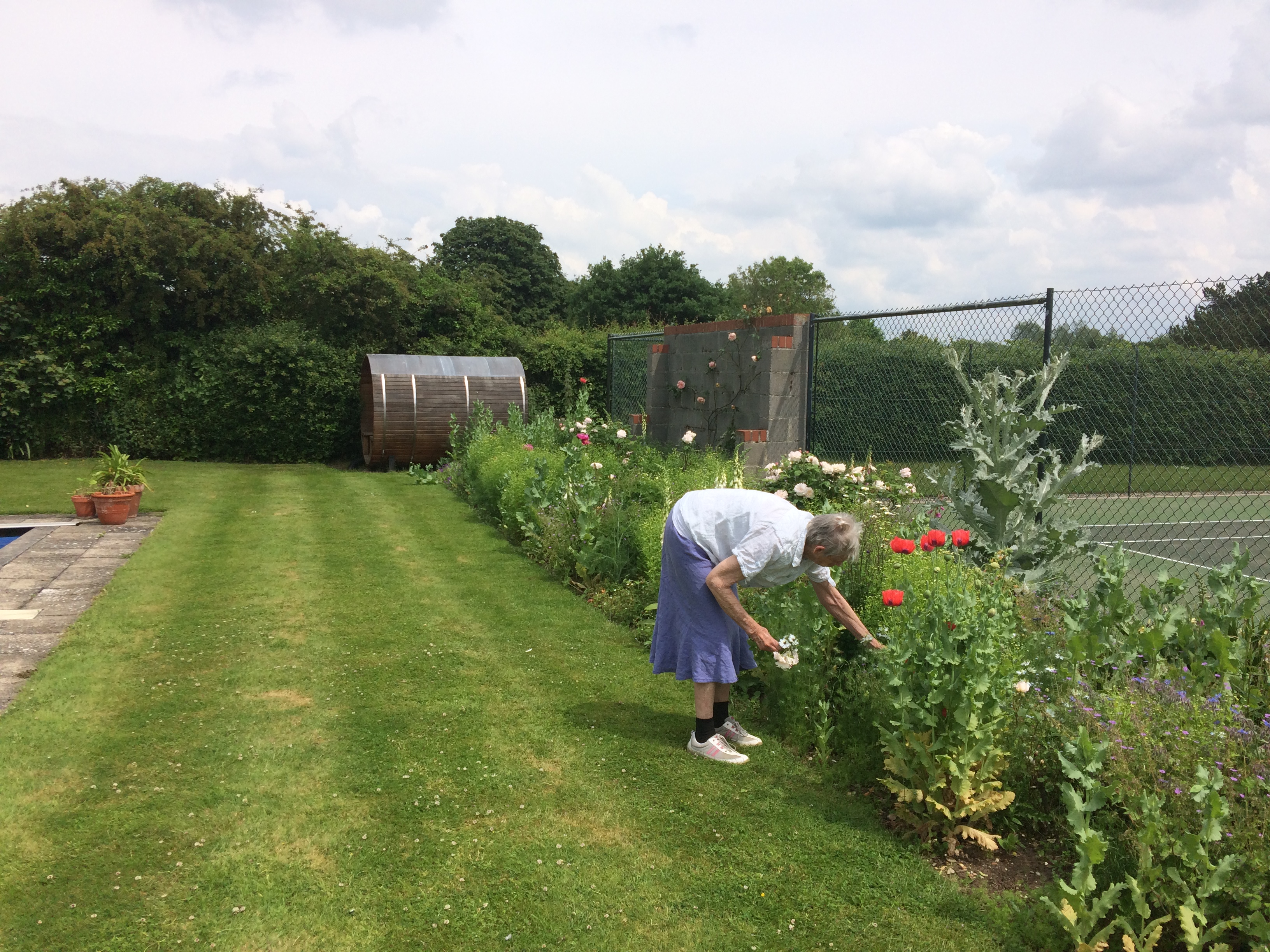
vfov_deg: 48.2
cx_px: 635
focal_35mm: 29
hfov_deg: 61.7
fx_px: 1064
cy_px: 476
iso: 32
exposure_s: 1/2415
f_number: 2.2
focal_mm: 4.15
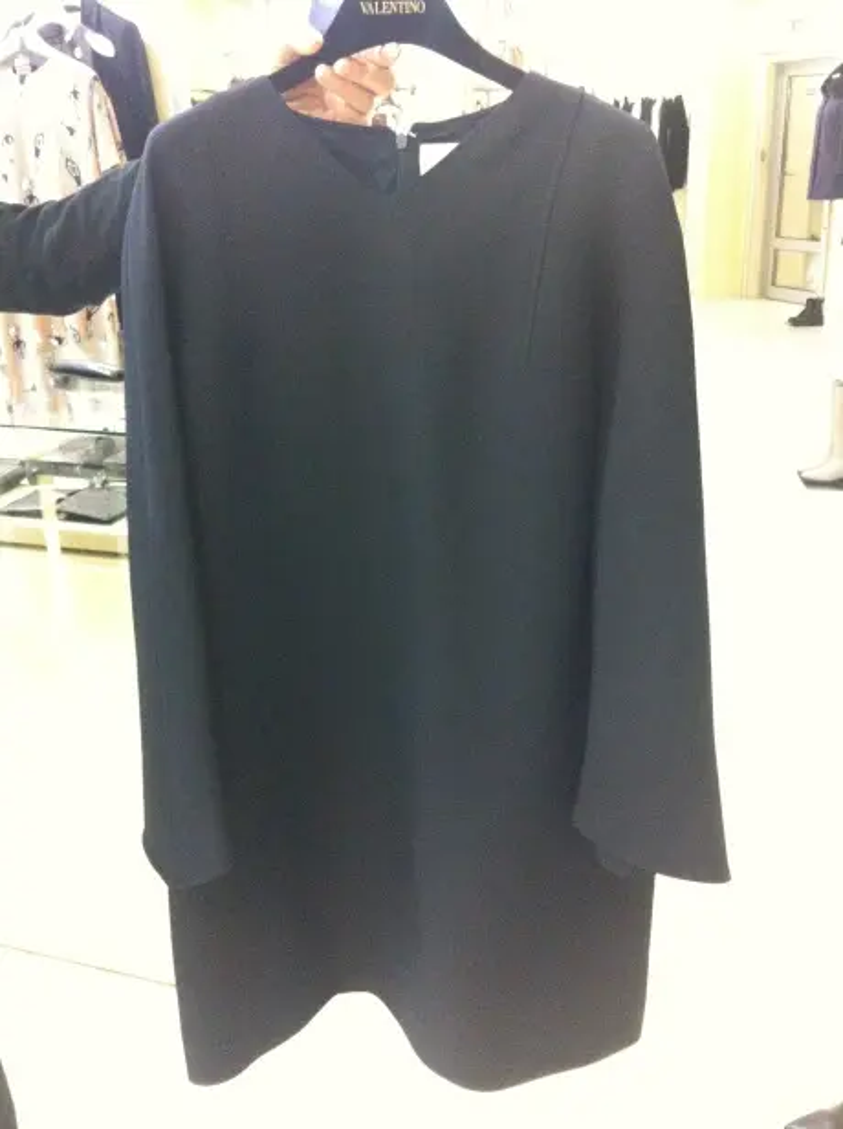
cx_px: 422
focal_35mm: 35
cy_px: 564
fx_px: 1140
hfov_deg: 40.6
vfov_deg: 52.7
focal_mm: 3.85
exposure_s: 1/15
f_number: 2.8
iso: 640
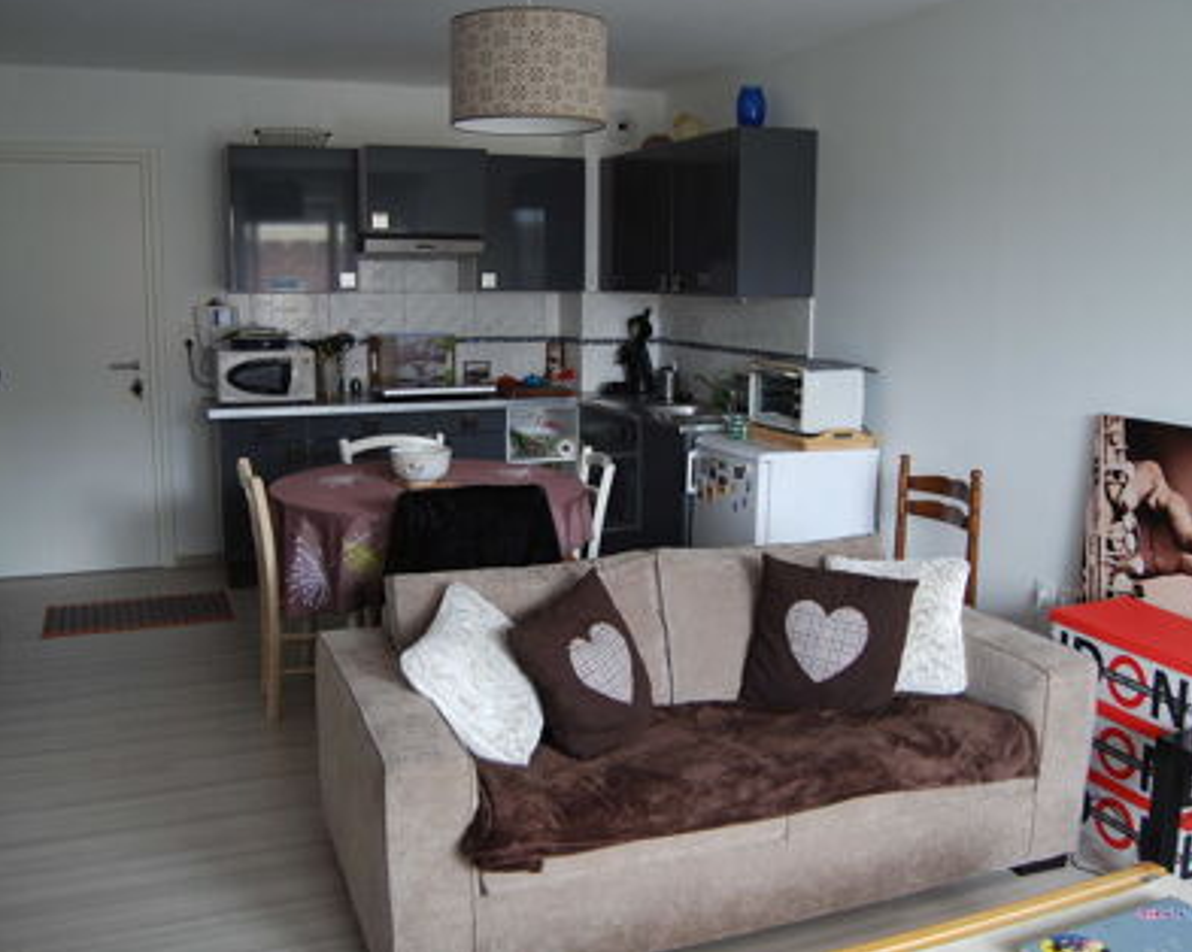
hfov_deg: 57.2
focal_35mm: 31
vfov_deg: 47.1
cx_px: 576
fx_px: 1093
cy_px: 467
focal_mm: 18
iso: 250
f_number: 3.5
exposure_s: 1/30
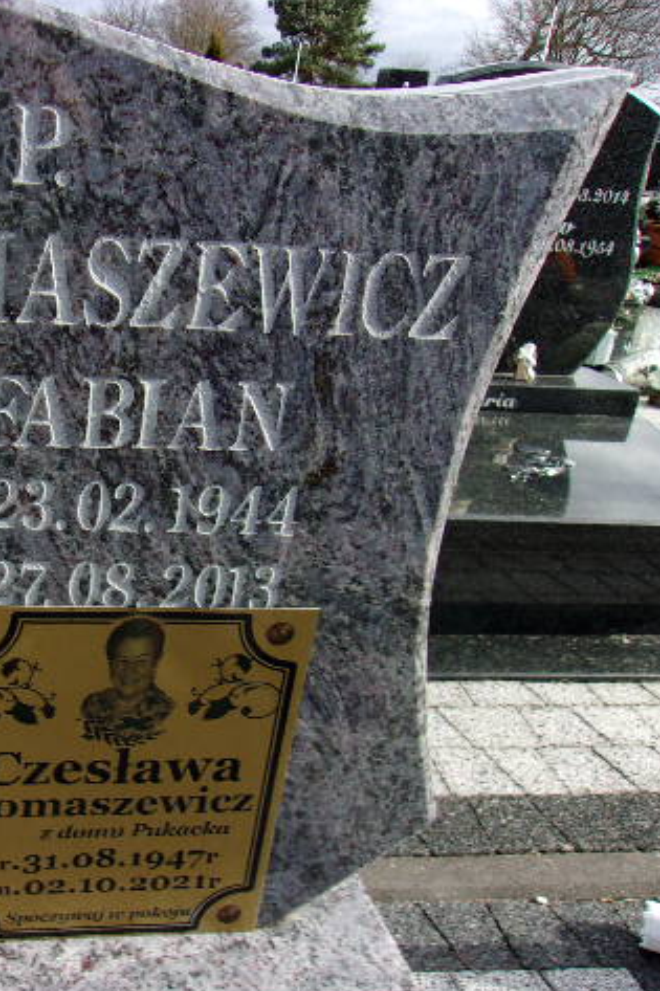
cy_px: 501
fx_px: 1046
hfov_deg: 32.6
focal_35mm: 38
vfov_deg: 50.7
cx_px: 23
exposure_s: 1/58
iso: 80
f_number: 10.4
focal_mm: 4.9
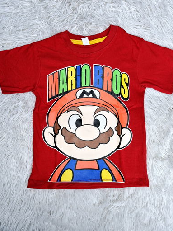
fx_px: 160
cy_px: 112
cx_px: 88
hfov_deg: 56.8
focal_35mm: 24
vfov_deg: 71.6
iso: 250
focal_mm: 5.4
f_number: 1.8
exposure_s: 1/180
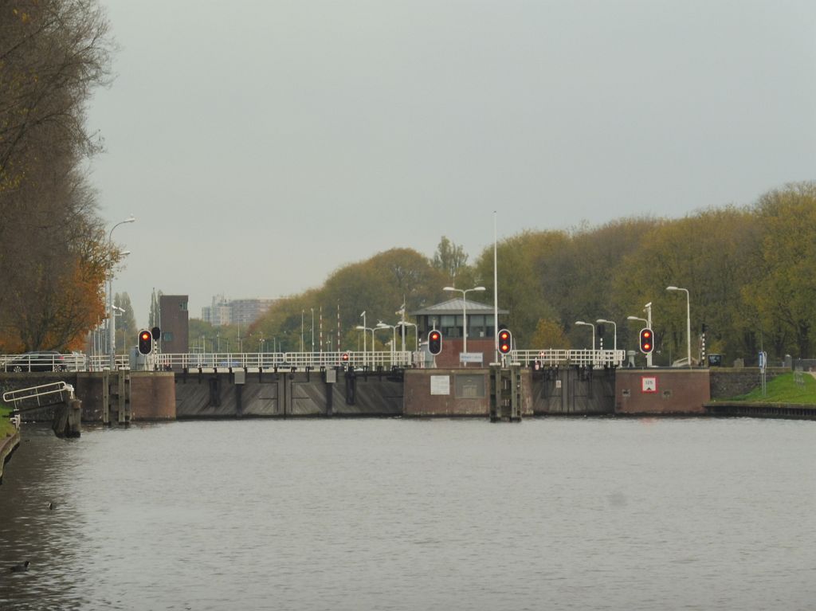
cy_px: 306
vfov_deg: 6.4
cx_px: 408
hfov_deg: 8.6
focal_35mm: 231
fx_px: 5443
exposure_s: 1/100
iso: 100
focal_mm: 41.3
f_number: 7.1
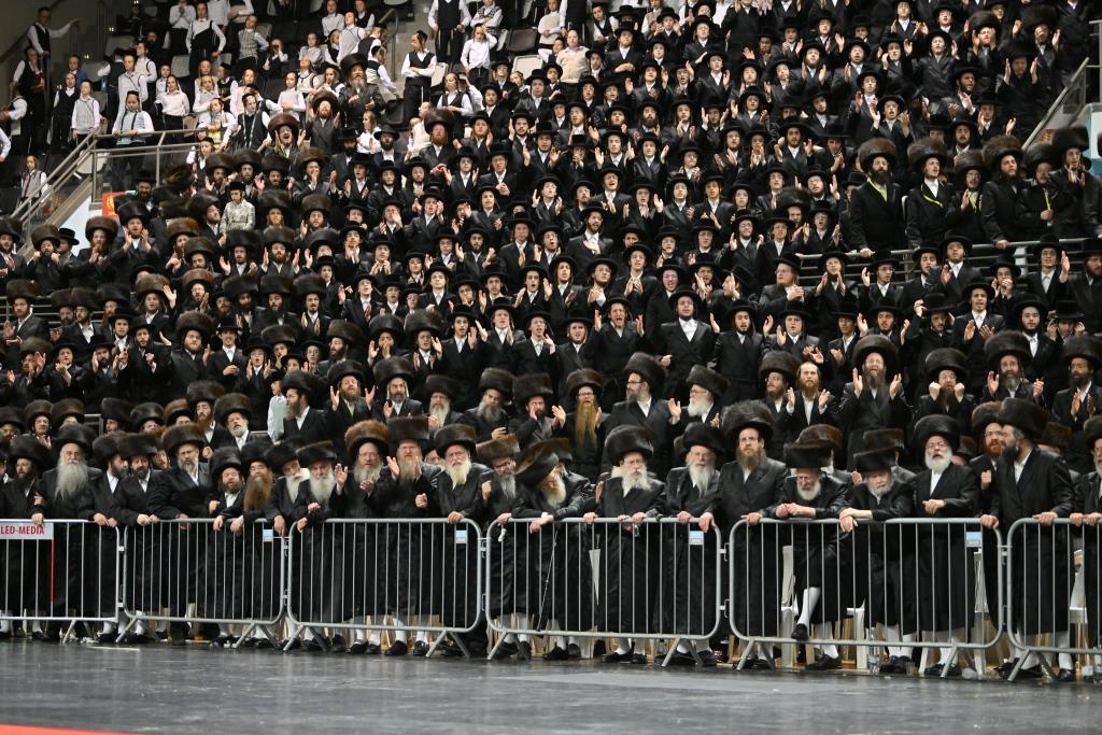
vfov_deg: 15.9
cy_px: 368
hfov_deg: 23.6
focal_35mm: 86
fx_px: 2633
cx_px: 551
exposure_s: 1/200
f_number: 2.8
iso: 1000
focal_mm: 86
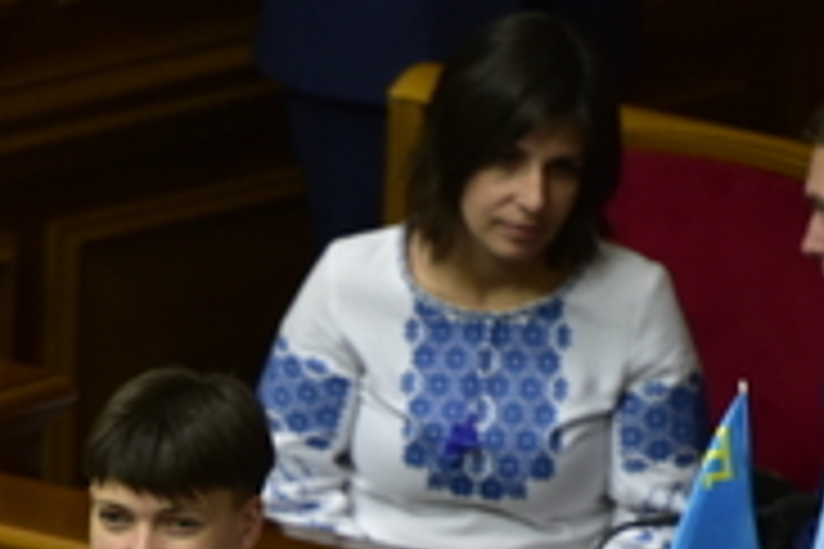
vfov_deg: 1.4
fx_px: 22544
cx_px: 135
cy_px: 772
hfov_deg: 2.1
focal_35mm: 985
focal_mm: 200
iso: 800
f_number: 2.8
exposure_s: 1/200
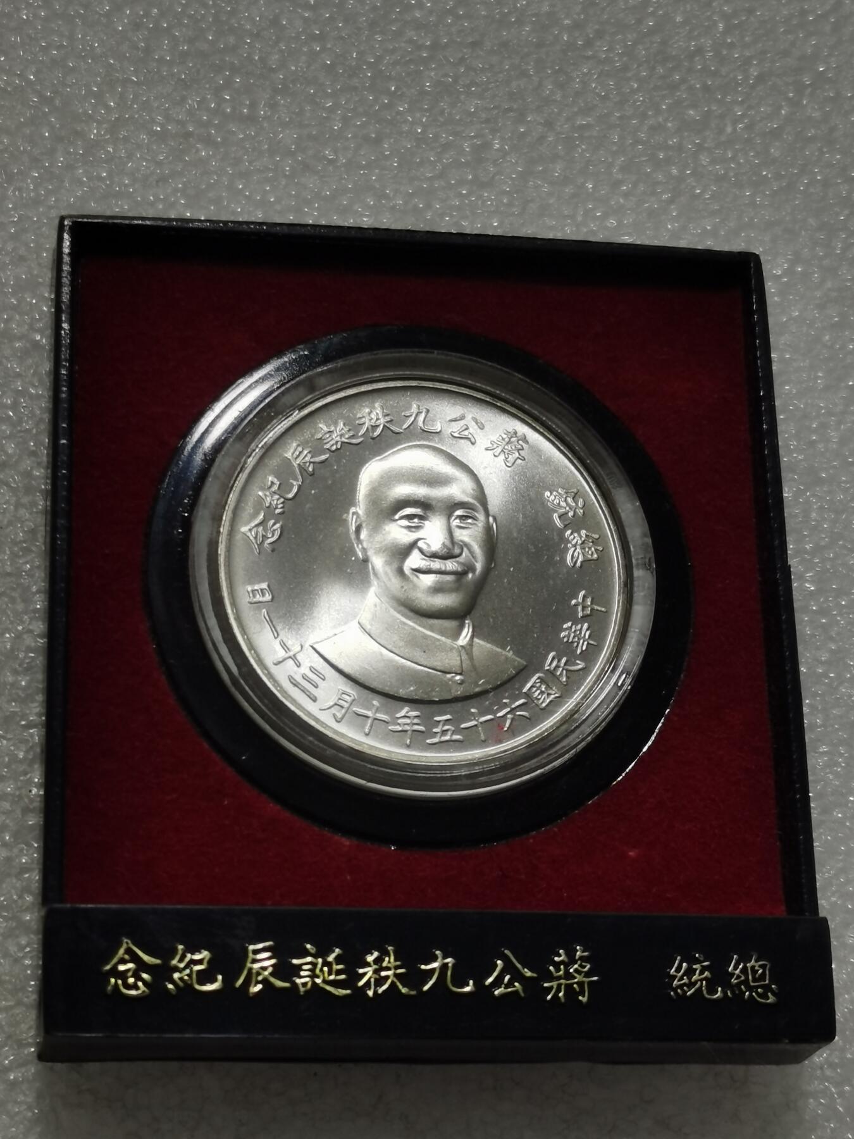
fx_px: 2500
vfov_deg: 25.7
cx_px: 427
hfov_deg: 19.4
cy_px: 570
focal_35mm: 76
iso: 50
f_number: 1.8
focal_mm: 5.58
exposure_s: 1/219
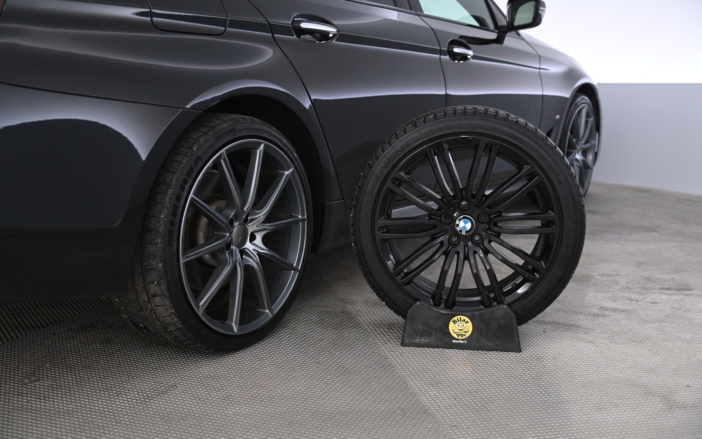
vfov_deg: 28.6
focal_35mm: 45
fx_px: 861
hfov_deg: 44.4
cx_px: 350
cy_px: 215
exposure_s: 1/80
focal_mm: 44
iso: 2000
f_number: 4
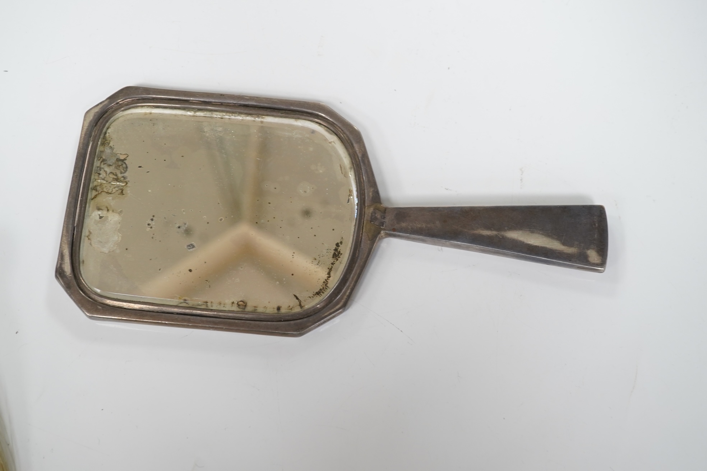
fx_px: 884
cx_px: 354
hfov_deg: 43.6
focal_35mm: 45
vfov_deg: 29.9
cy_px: 236
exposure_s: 1/40
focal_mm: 30
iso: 800
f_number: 5
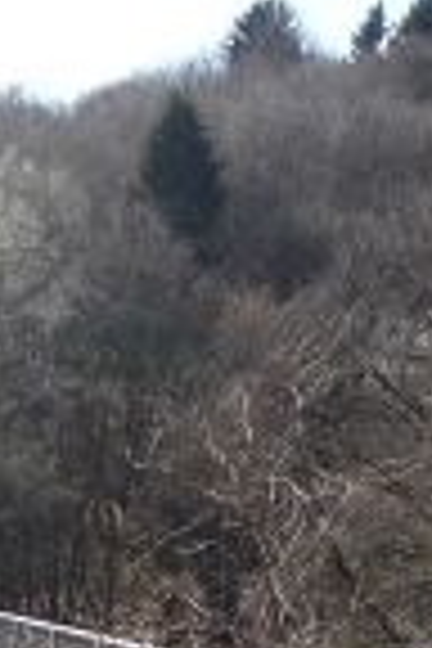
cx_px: -162
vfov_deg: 13.6
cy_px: 711
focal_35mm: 148
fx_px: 2664
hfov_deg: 9.1
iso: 100
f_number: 4
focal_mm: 5.2
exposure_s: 1/400
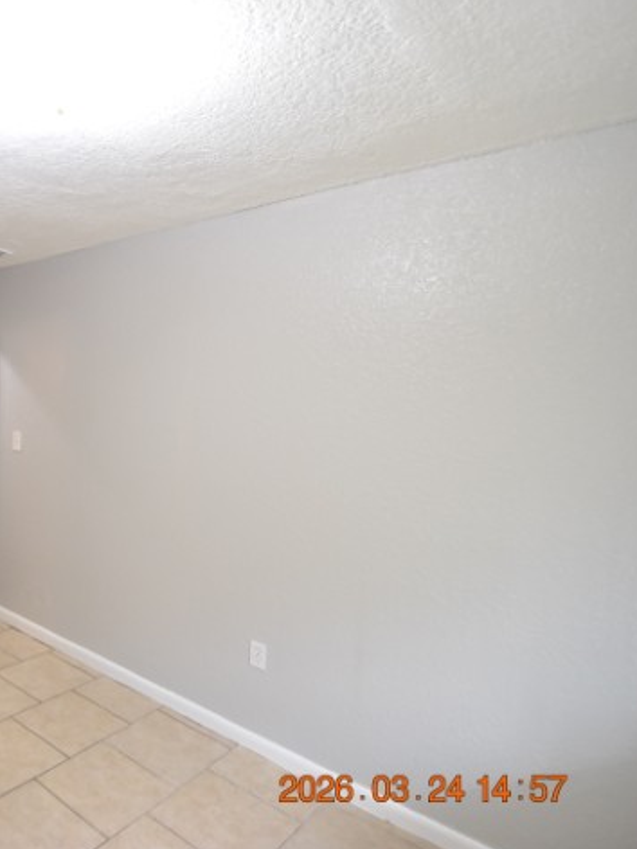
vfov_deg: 76.4
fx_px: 540
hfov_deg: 52.2
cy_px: 423
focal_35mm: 22
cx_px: 41
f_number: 3.5
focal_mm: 10
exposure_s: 1/45
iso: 800
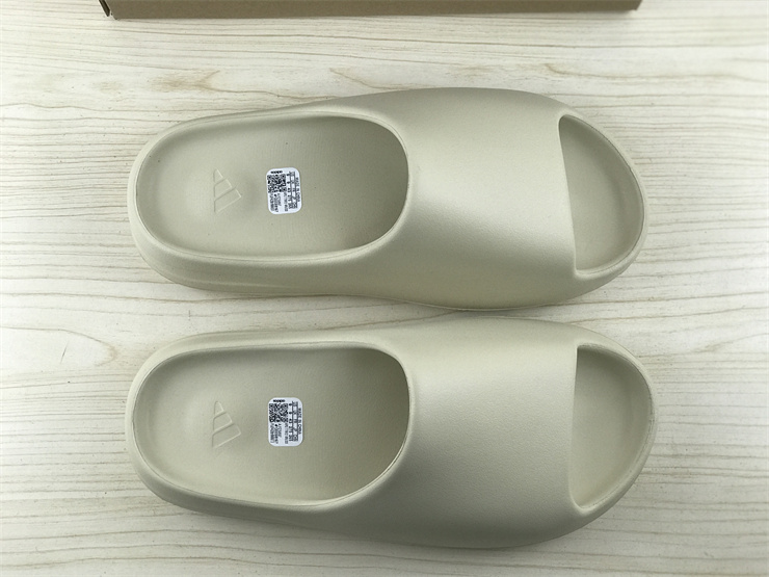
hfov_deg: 33.8
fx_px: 1266
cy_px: 288
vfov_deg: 25.7
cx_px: 384
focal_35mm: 57
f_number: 2.8
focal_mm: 6.6
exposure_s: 1/50
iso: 64
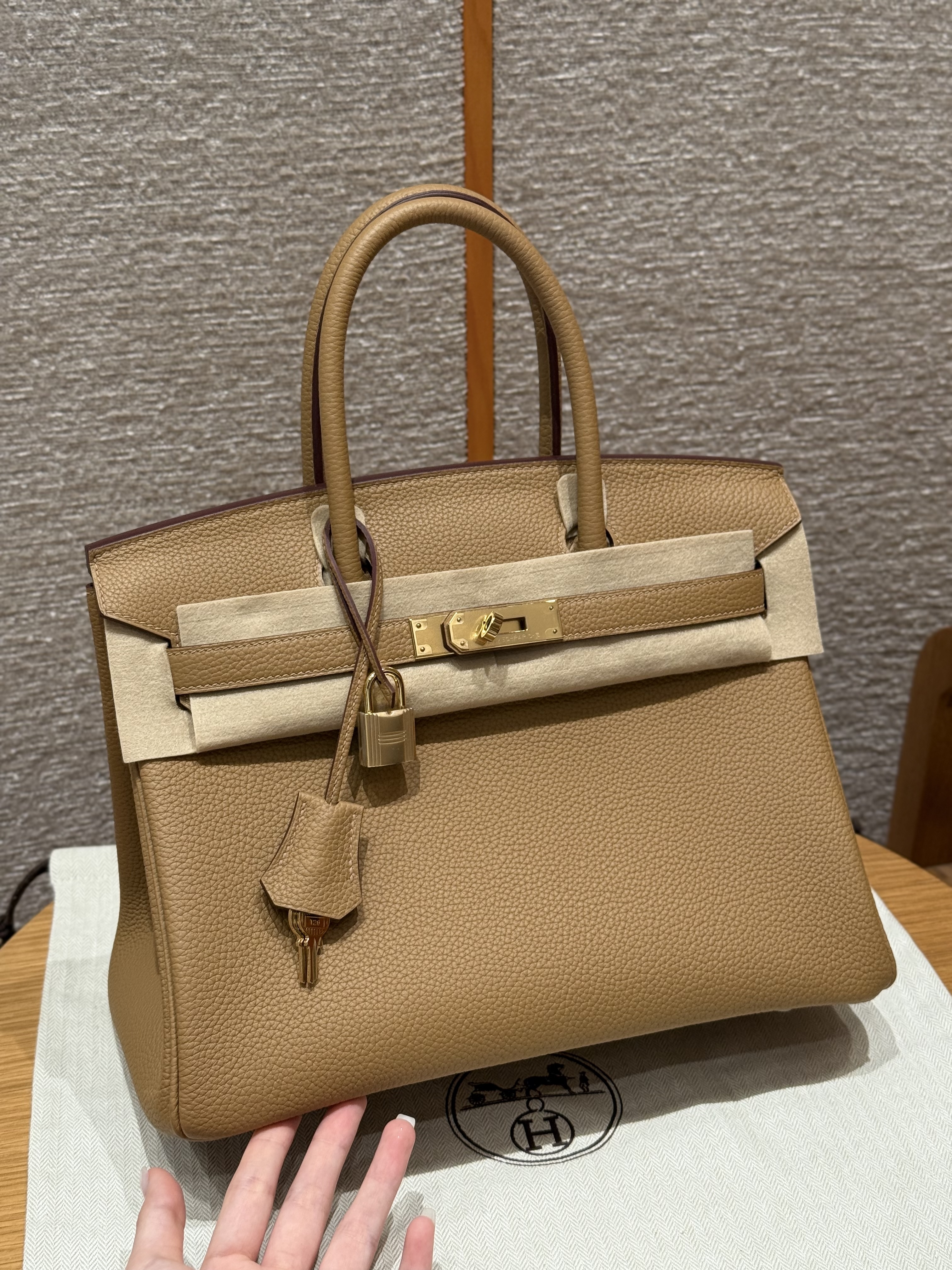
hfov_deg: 30.3
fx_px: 1760
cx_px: 476
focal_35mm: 48
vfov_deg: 39.7
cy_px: 635
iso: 64
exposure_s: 1/121
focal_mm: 6.76
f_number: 1.78
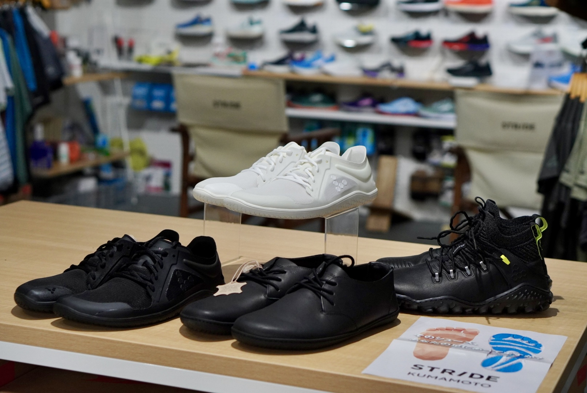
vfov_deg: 18.2
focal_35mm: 75
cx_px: 294
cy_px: 196
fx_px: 1224
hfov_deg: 27.0
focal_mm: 50
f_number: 3.2
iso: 1250
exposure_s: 1/1250
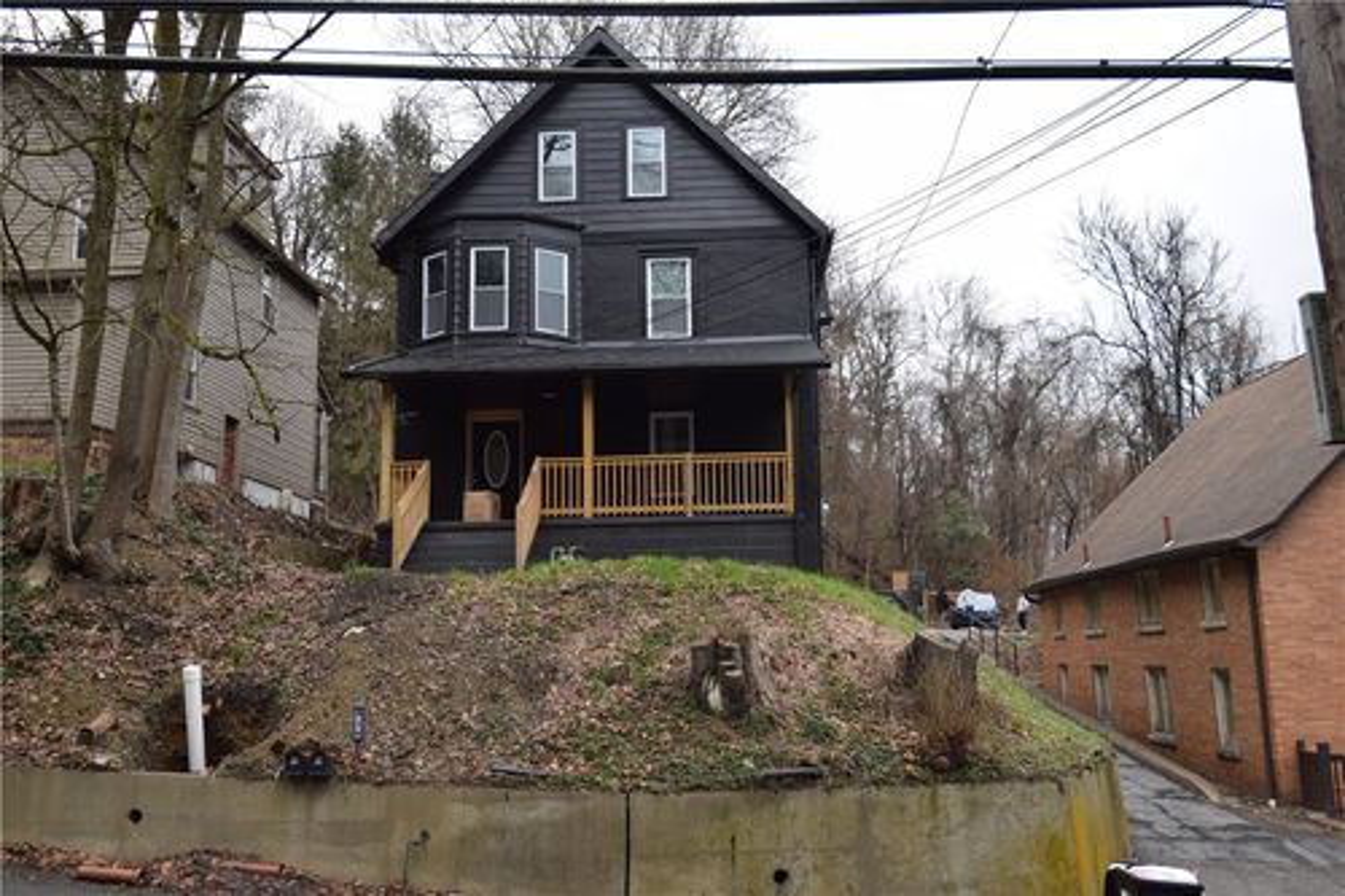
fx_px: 1232
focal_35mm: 33
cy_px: 448
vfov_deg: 39.9
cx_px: 672
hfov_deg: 57.2
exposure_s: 1/200
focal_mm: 22
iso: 100
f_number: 7.1
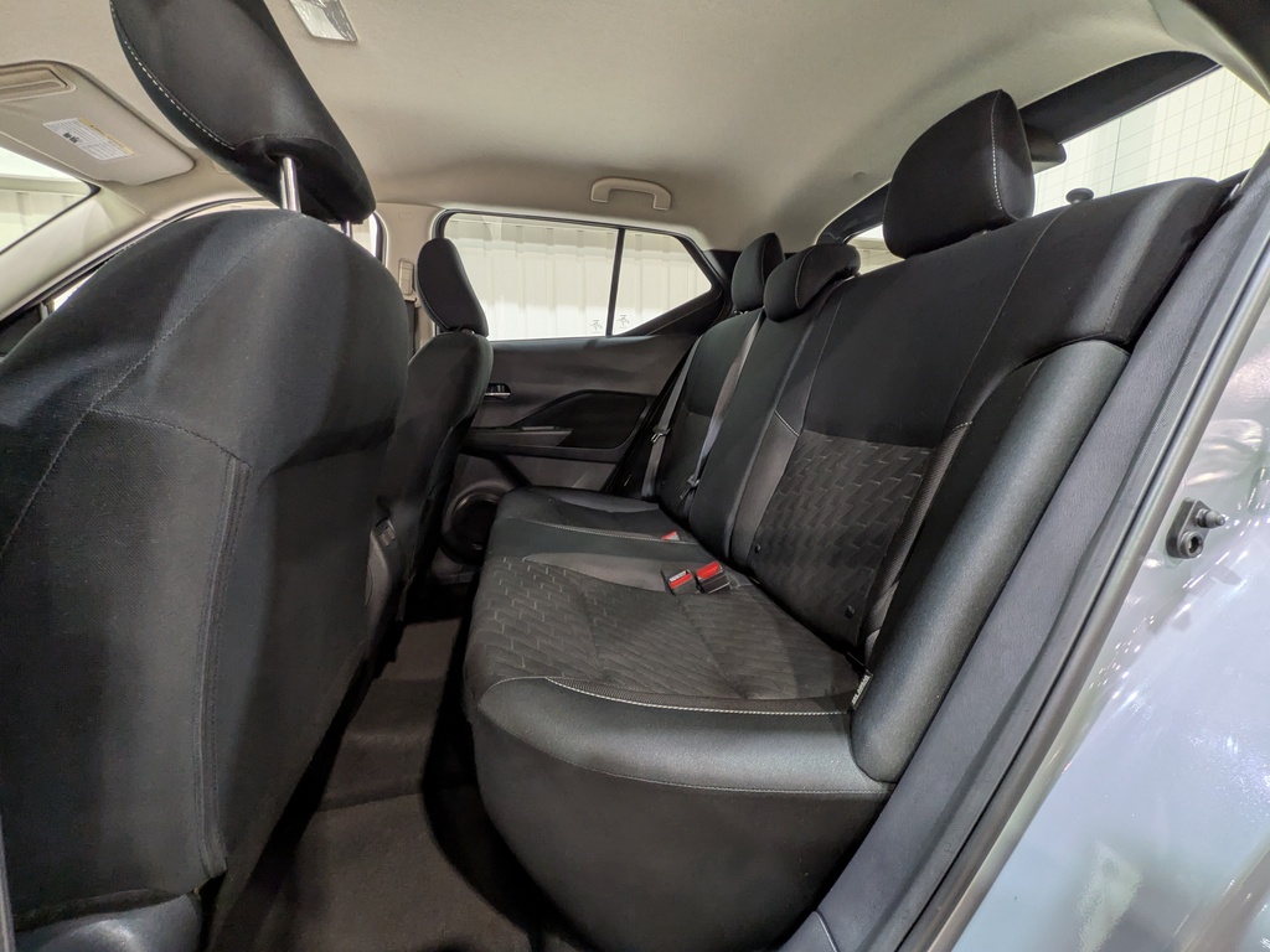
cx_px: 635
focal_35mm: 14
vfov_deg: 85.7
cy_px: 476
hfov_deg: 102.1
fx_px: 514
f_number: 2.2
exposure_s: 1/24
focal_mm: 1.83
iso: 73
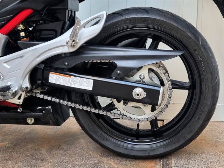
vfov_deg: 53.1
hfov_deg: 67.3
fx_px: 168
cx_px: 112
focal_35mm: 26
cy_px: 84
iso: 160
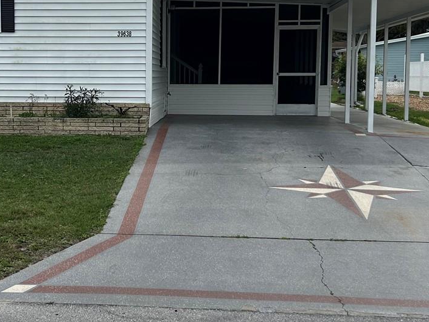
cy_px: 125
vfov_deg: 24.8
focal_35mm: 59
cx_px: 130
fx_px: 731
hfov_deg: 32.3
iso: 50
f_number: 1.5
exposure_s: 1/6211
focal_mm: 5.7
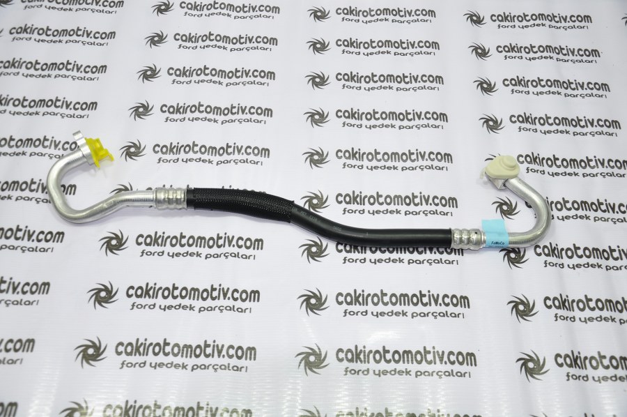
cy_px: 208
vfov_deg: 35.4
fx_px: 652
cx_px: 314
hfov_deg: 51.3
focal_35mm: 38
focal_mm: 25
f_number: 4.5
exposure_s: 1/40
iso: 200
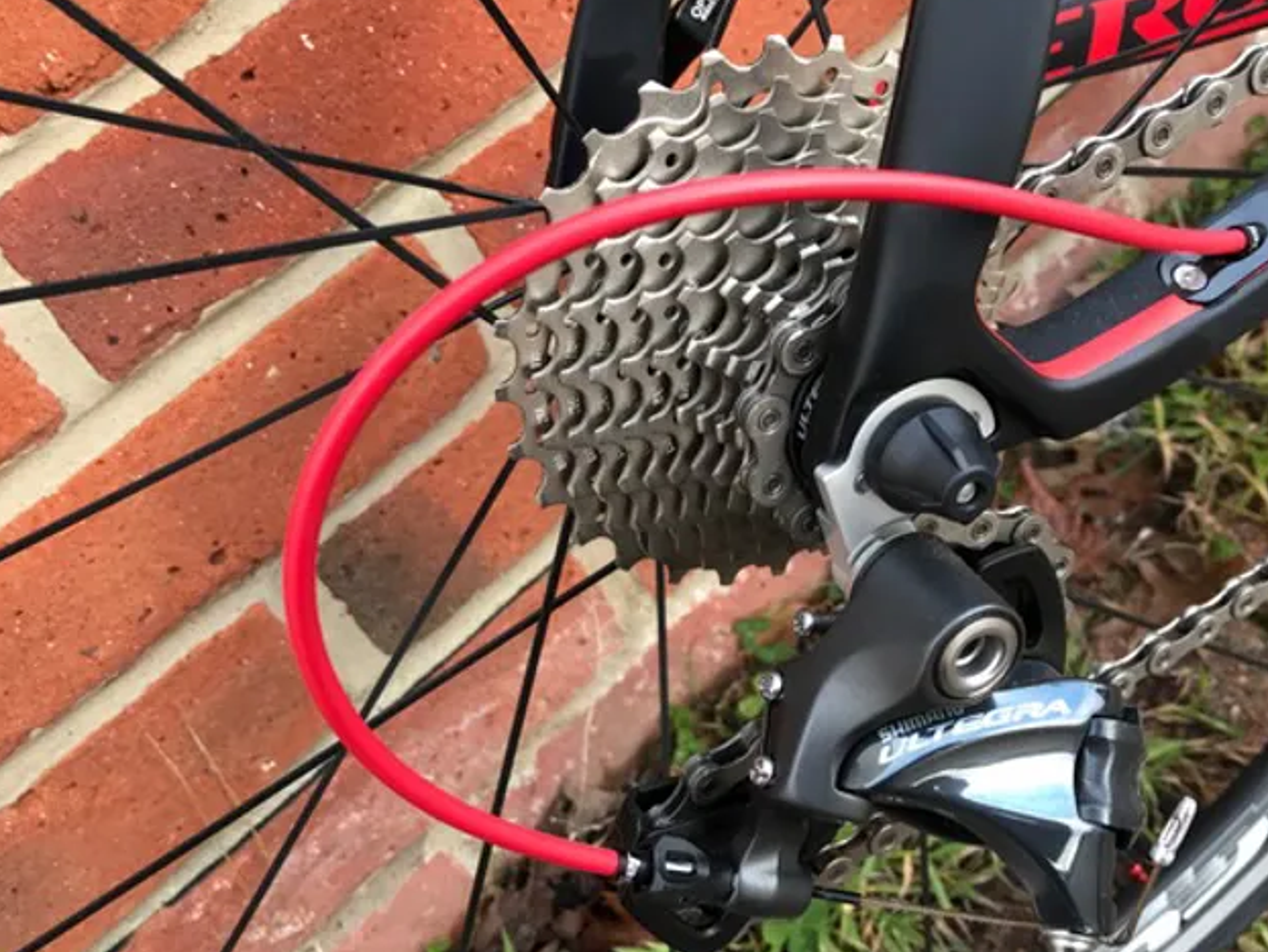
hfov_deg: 50.9
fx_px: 1319
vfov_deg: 39.7
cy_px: 483
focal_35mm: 36
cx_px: 771
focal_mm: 3.99
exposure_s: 1/100
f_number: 1.8
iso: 32
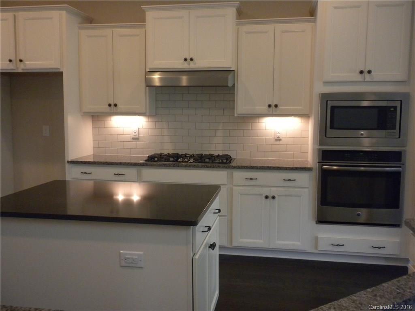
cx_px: 208
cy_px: 156
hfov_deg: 50.1
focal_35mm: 37
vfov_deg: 38.7
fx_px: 444
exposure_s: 1/48.1
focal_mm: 6.6
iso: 400
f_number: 3.5
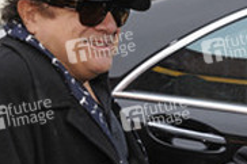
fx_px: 713
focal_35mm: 104
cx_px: 119
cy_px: 81
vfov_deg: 13.1
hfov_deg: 19.7
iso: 1250
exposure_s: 1/125
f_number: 5.6
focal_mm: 42
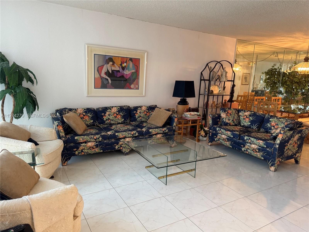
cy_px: 116
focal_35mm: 24
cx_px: 154
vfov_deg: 56.8
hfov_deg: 71.6
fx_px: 214
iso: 200
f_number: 1.78
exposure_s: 1/60
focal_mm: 6.76
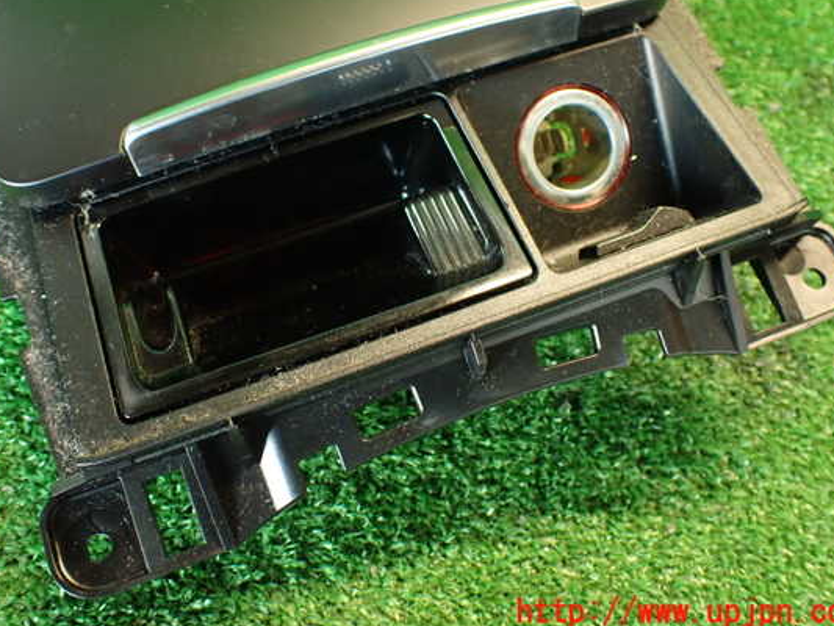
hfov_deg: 51.3
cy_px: 280
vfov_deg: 39.6
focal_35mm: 36
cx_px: 401
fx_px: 868
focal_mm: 5.79
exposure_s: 1/30
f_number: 2.4
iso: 640
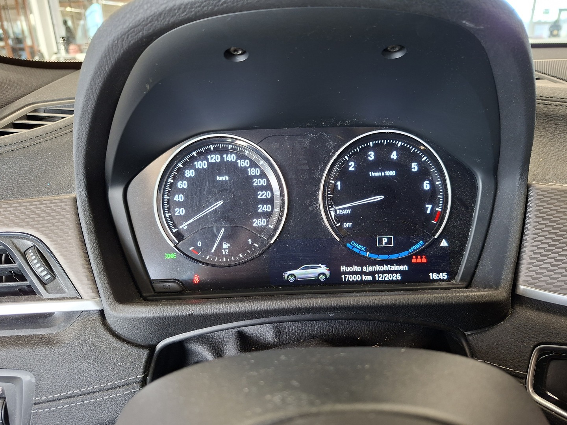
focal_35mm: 23
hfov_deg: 73.9
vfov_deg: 58.9
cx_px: 284
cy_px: 212
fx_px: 377
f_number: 1.8
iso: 400
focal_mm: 5.54
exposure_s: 1/33
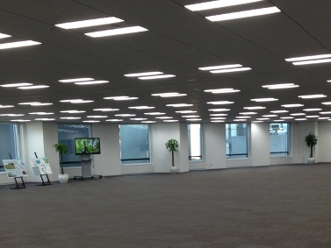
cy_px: 198
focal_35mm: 56
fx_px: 536
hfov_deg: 34.3
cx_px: 183
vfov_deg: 25.7
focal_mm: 4.13
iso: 50
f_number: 2.4
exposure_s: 1/40
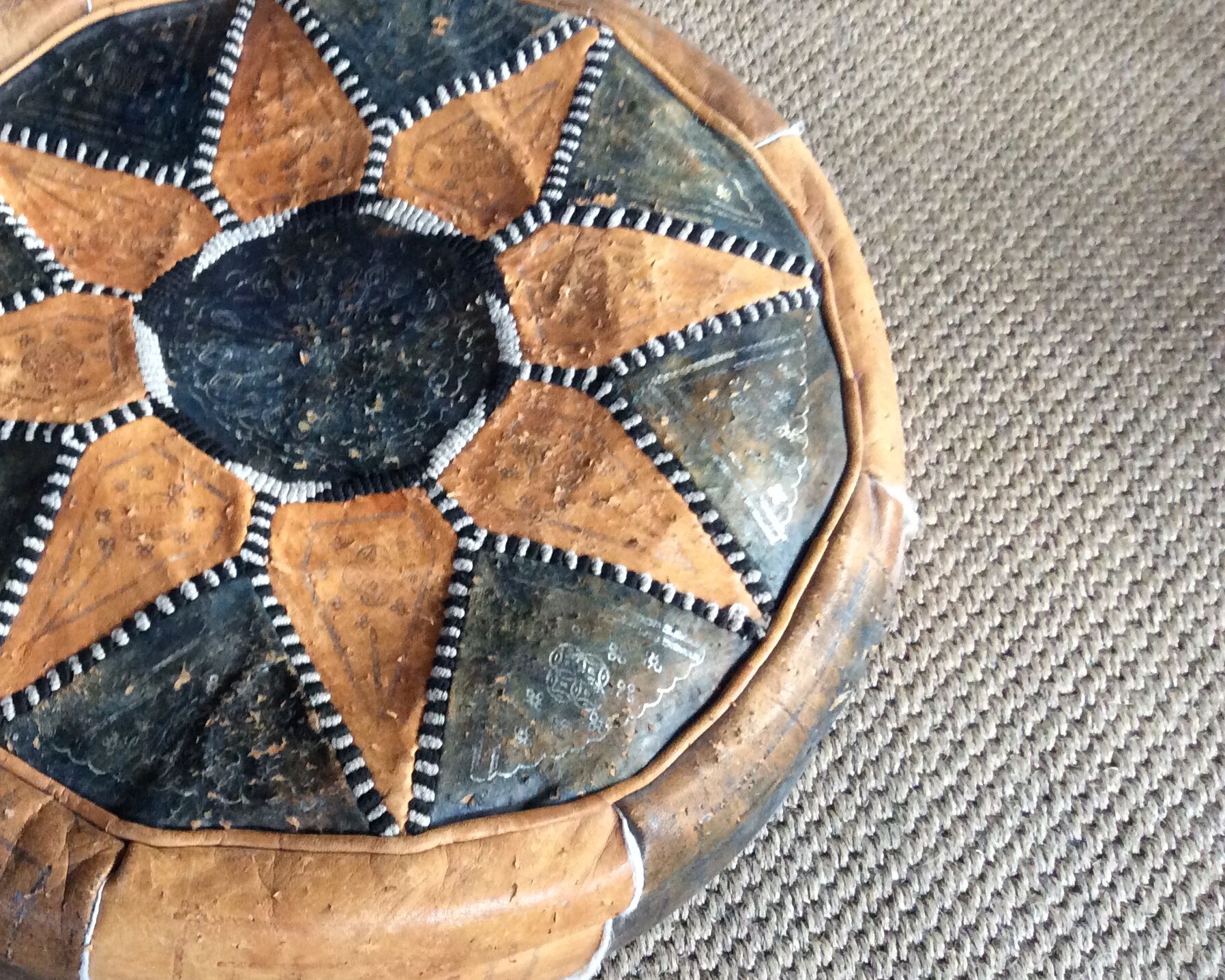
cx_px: 344
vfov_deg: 33.4
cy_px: 503
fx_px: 1632
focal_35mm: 45
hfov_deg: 40.3
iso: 200
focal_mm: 3.3
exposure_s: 1/25
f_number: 2.4
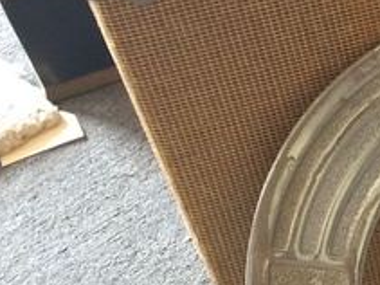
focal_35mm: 128
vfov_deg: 11.1
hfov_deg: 13.6
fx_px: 1404
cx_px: 711
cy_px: 419
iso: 80
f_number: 2.2
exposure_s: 1/30
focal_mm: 4.12
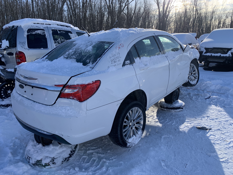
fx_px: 175
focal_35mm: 26
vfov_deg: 53.1
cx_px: 116
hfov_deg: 67.3
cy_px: 88
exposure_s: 1/1250
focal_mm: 4.25
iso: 25
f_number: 1.8
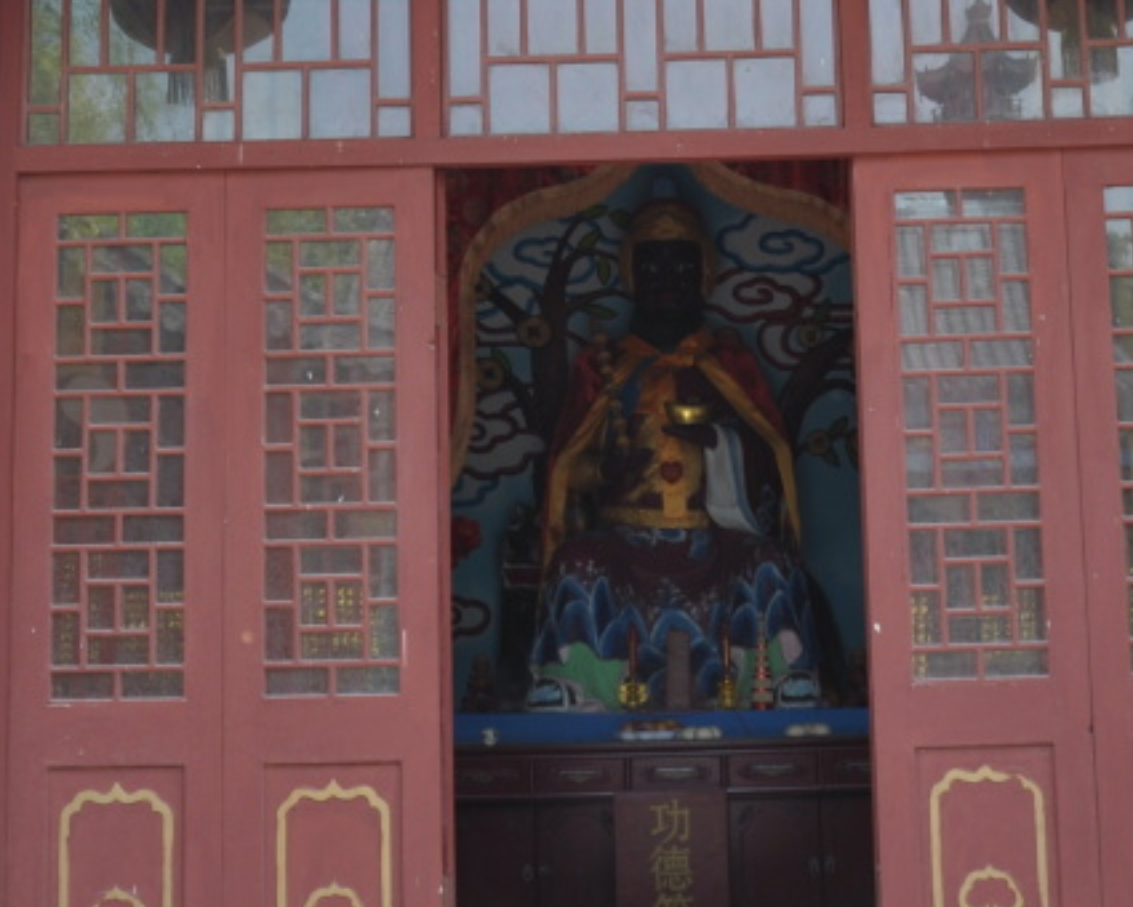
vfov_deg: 18.1
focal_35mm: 83
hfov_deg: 22.9
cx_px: 650
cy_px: 47
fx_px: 2794
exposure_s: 1/160
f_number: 3.8
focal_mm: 21
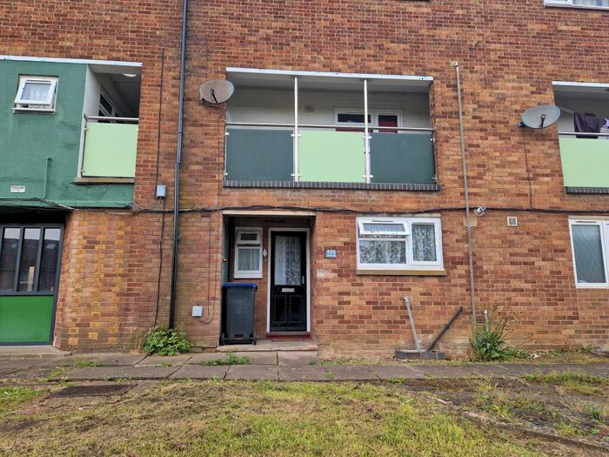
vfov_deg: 58.9
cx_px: 304
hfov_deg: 73.9
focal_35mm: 23
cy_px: 228
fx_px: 405
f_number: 1.8
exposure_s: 1/180
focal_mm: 5.4
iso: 50
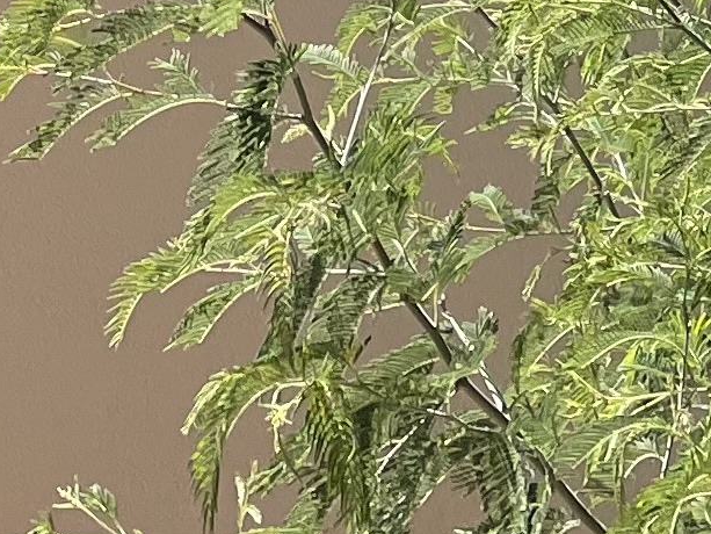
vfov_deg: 7.7
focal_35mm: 171
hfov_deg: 11.5
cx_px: 80
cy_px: -966
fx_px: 3513
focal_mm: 4.2
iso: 32
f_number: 1.6
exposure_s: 1/2882
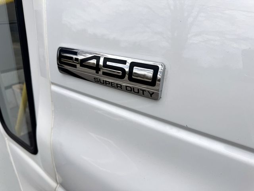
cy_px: 96
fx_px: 176
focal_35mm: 24
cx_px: 127
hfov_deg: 71.6
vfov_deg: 56.8
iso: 80
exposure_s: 1/3247
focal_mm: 6.76
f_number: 1.78
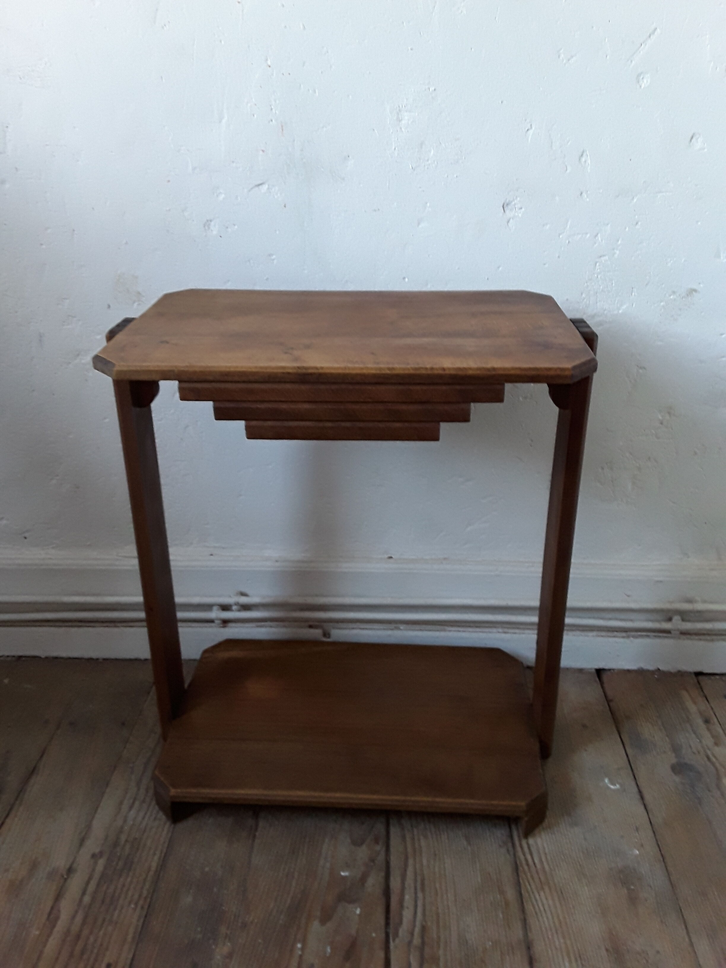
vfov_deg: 65.3
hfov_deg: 51.4
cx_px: 363
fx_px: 755
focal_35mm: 27
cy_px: 484
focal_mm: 2.91
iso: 125
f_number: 1.9
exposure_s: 1/33
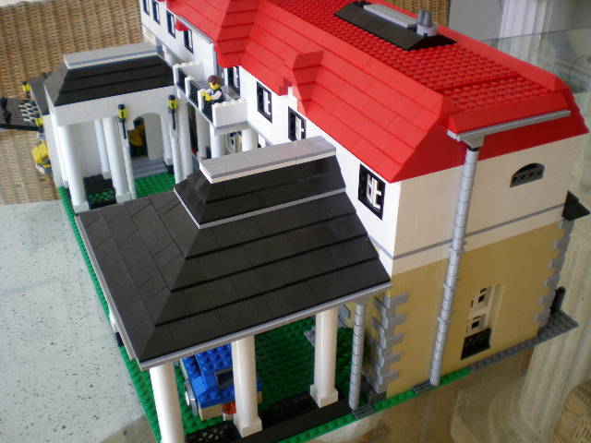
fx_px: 649
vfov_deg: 37.7
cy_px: 222
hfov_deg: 49.0
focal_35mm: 38
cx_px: 296
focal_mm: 6.3
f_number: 3.1
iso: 50
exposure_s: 1/78.4
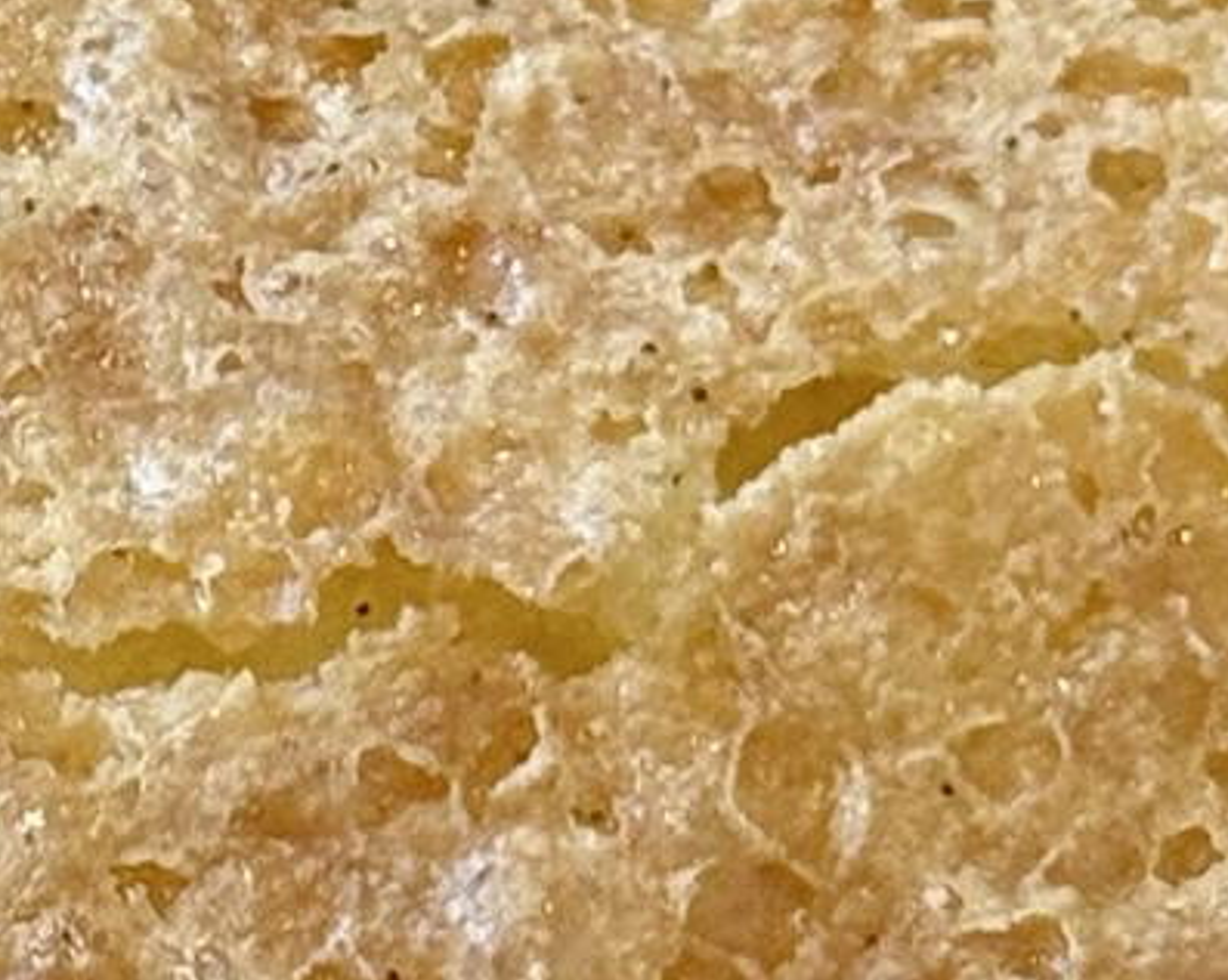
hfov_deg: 7.9
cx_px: -399
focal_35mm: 242
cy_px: 216
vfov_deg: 6.4
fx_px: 8789
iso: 100
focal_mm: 6.76
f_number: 1.78
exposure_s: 1/60
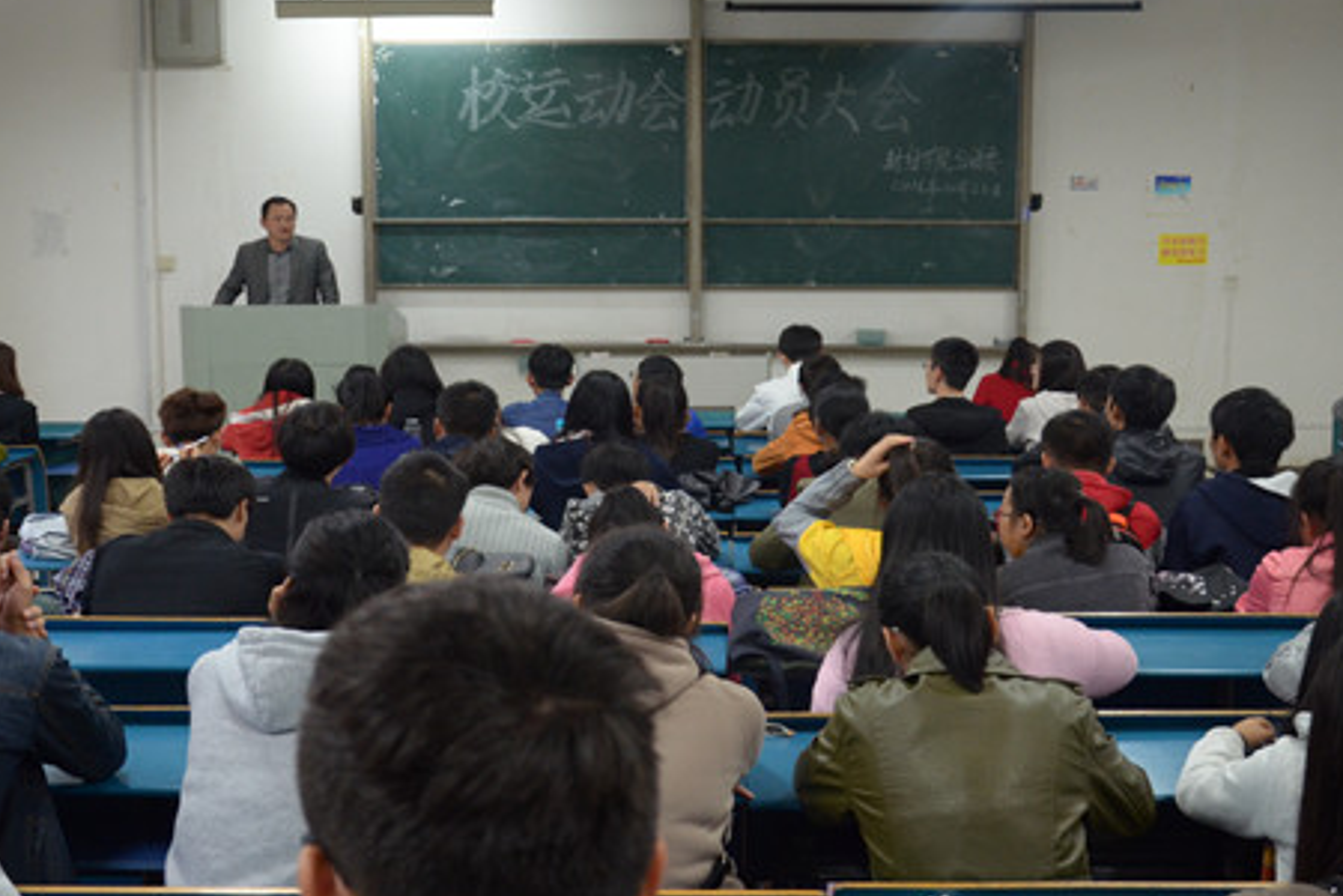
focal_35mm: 44
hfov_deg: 44.2
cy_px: 406
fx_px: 1641
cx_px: 824
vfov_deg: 30.5
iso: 1000
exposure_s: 1/60
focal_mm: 22
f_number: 3.8
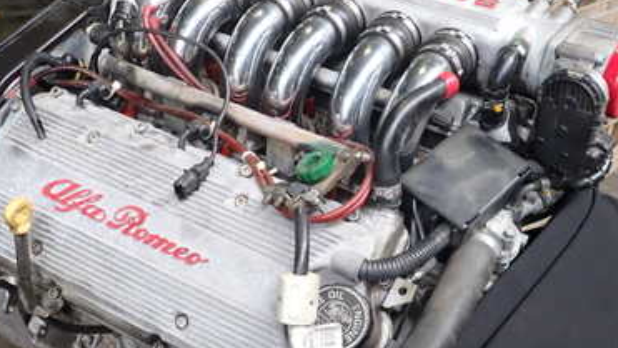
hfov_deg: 46.4
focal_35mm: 44
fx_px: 721
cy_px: 233
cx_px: 321
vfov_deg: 27.0
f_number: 2
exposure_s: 1/125
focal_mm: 4.5
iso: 200
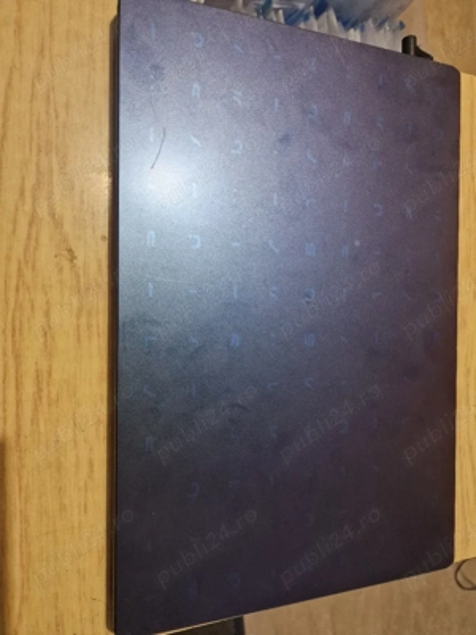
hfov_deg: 58.9
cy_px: 318
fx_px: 422
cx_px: 238
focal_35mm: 23
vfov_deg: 73.9
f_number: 1.8
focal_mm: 6.4
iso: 500
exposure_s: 1/100
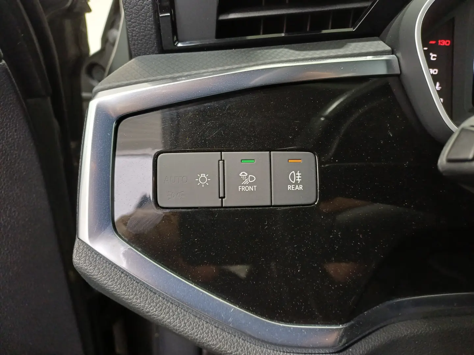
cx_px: 237
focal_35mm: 25
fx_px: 342
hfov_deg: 69.4
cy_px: 178
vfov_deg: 54.9
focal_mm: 4.65
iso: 250
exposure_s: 1/33.3
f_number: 1.8
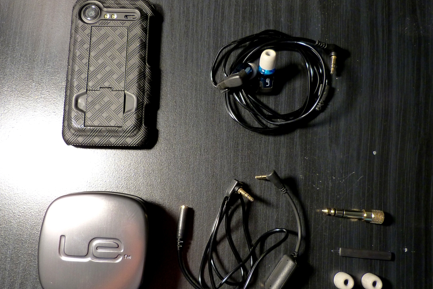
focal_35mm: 27
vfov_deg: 47.8
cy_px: 158
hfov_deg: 67.4
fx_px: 325
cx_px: 219
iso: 200
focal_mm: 4.5
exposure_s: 1/20
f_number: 2.8
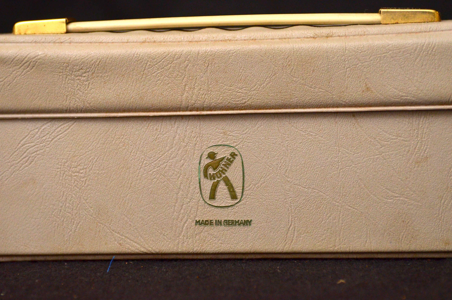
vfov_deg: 10.7
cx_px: 226
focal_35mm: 128
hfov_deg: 16.1
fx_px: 1598
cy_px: 150
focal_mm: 85
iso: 800
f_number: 5.6
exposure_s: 1/200
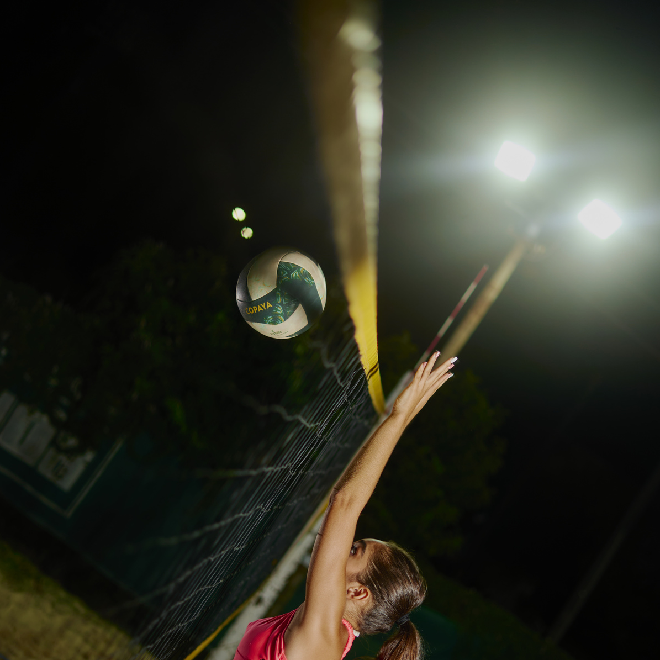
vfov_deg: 26.8
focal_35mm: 64
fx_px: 1381
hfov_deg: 26.9
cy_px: 420
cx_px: 330
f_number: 1.8
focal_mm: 50
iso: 80
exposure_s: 1/160
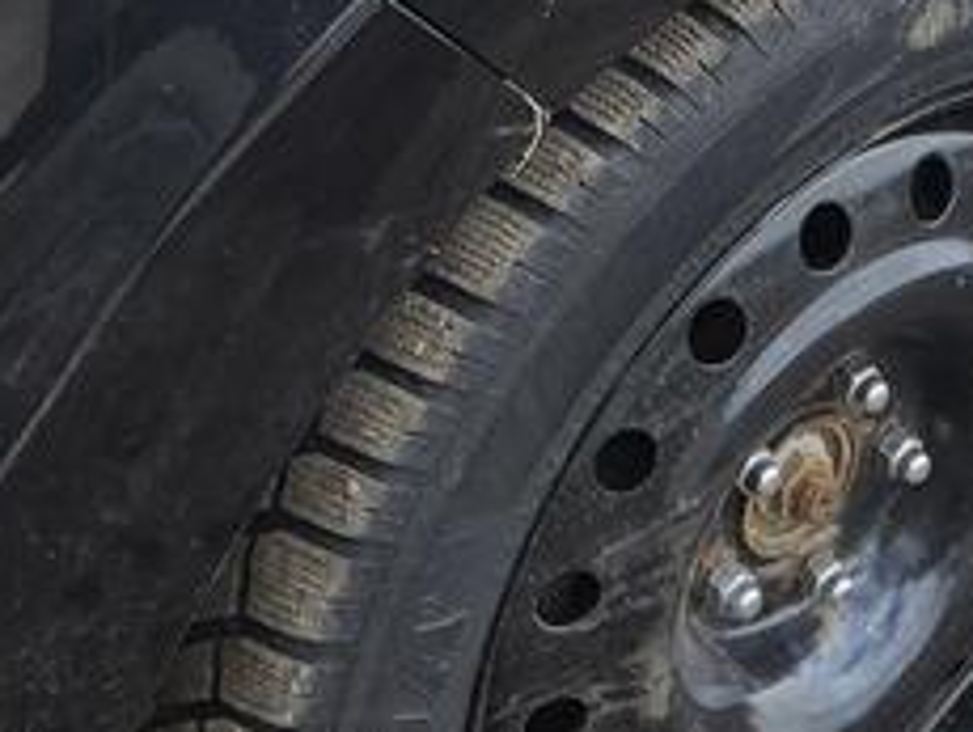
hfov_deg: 15.4
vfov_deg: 10.8
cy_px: -626
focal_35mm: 128
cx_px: 630
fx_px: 3602
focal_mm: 5.4
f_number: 1.8
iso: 25
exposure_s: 1/777
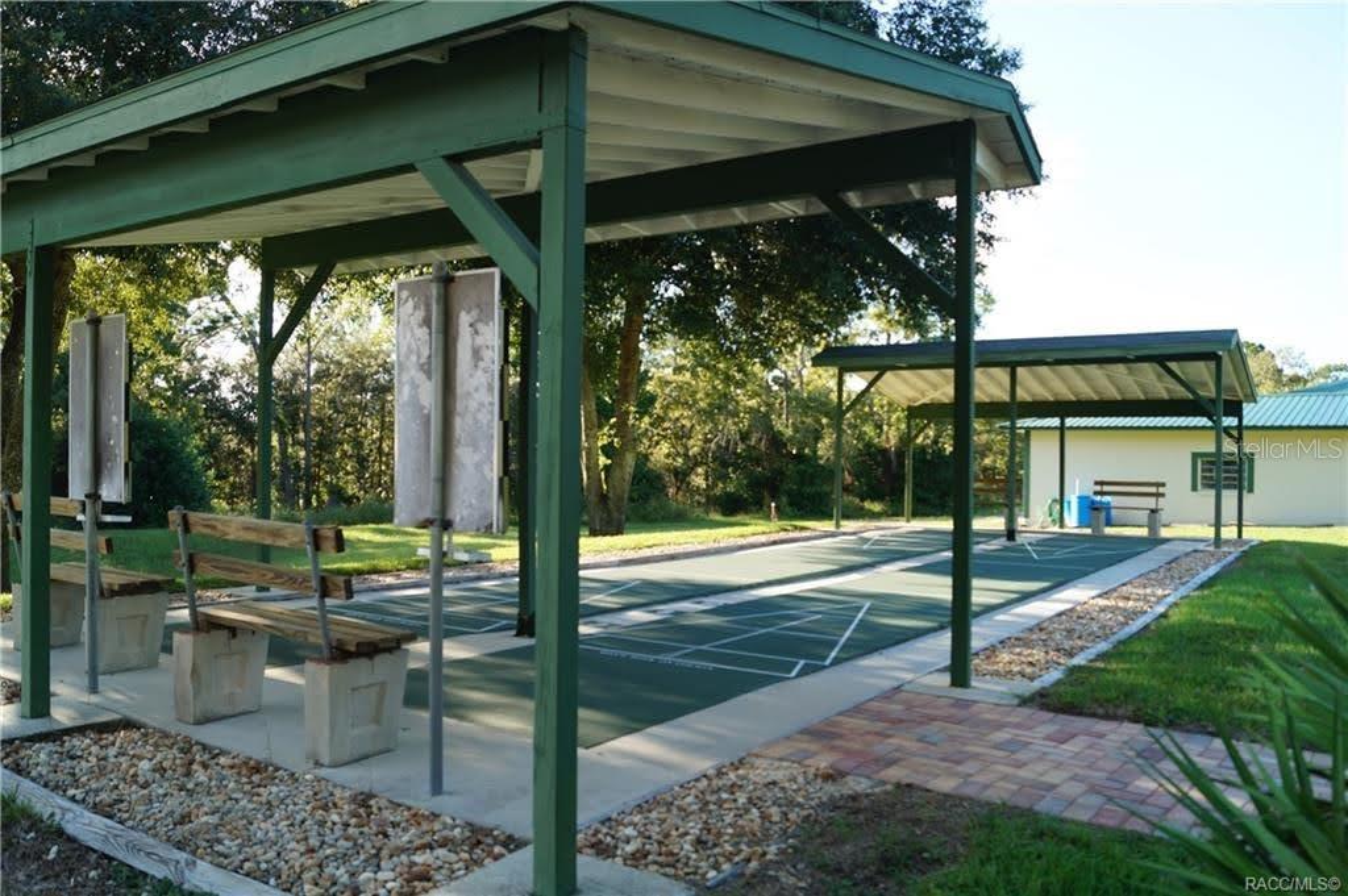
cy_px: 448
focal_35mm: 27
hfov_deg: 67.4
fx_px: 1010
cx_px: 674
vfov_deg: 47.9
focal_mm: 18
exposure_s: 1/100
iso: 100
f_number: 5.6
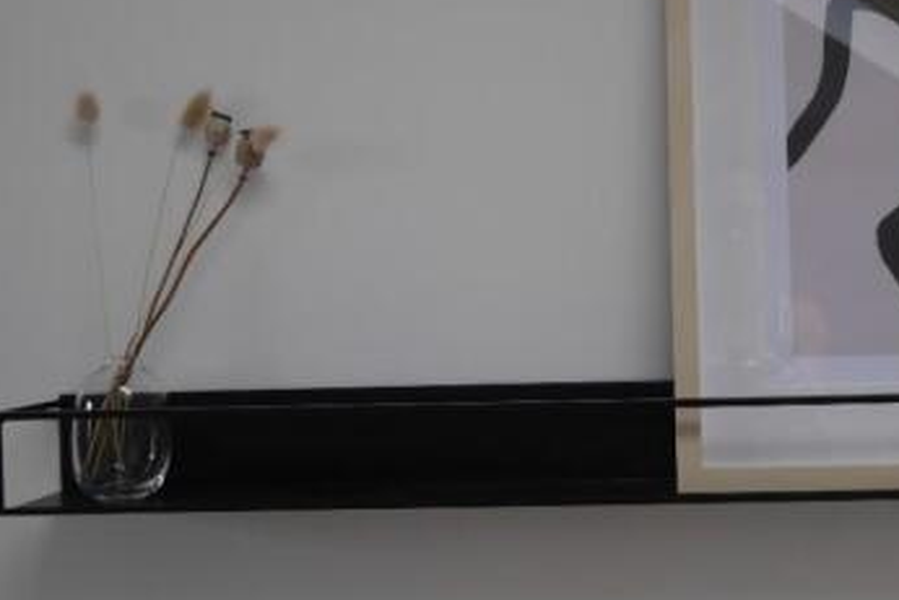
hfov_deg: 39.4
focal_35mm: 49
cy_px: 235
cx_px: 652
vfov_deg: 27.5
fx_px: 1224
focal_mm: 14
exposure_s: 1/60
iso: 160
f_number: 3.5
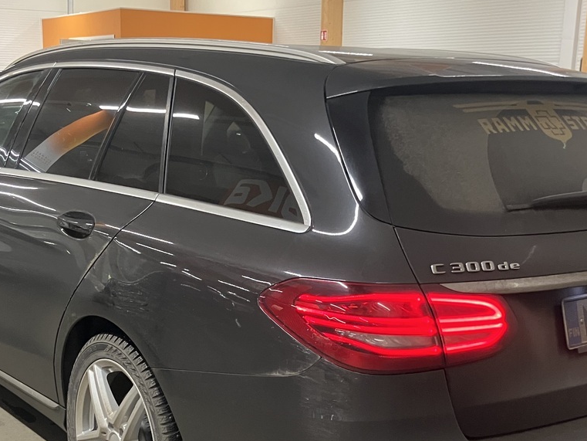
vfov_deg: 27.1
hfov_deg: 36.0
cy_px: 338
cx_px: 230
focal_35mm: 53
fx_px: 899
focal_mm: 3.99
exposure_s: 1/60
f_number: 1.8
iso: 250
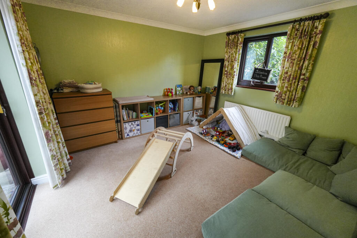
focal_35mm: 16
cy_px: 119
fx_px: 156
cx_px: 178
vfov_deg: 74.6
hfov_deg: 97.6
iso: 1600
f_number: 4
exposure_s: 1/160
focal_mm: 10.5
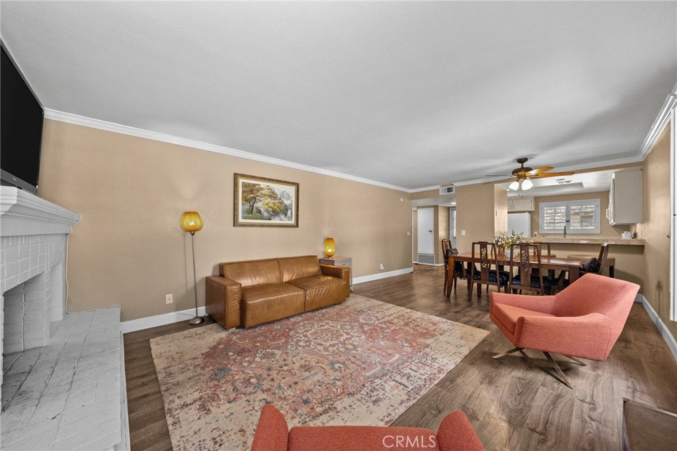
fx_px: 226
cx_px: 338
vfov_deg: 90.0
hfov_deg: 112.6
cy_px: 226
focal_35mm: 12
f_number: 9
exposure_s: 1/8
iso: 2500
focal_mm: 12
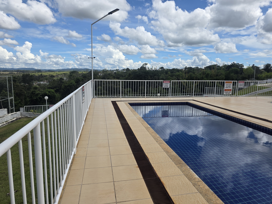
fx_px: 181
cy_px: 102
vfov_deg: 58.9
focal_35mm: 23
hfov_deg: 73.9
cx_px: 136
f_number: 1.7
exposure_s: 1/7061
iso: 80
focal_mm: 6.3
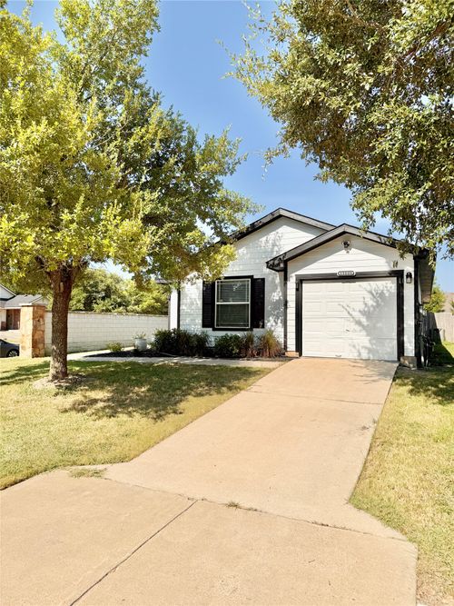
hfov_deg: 56.8
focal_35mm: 24
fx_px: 420
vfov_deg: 71.6
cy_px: 303
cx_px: 227
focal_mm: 6.76
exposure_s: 1/7353
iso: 80
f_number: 1.78
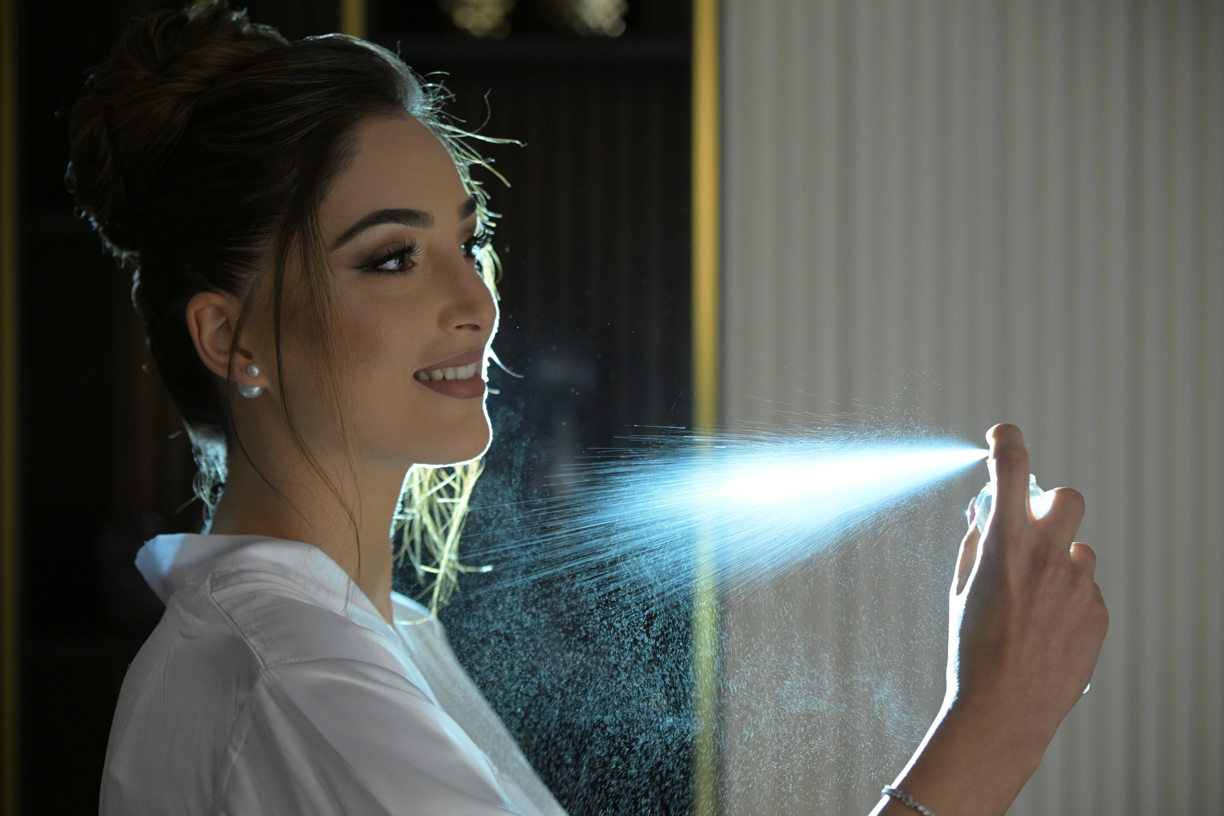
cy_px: 408
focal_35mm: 110
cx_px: 612
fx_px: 3740
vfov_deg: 12.5
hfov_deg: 18.6
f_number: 2.8
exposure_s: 1/80
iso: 2000
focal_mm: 110
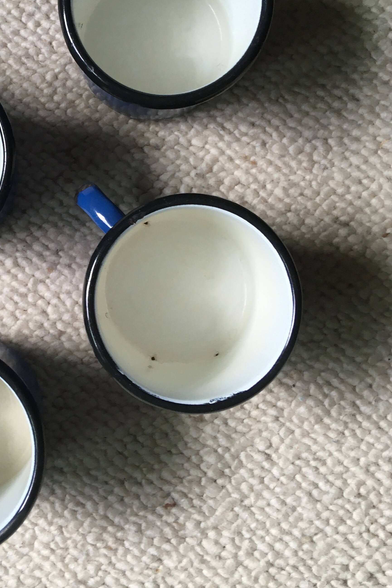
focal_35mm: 47
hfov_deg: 27.9
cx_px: 67
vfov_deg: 41.4
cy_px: 195
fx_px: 768
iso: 25
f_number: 2.2
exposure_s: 1/33
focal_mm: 4.15
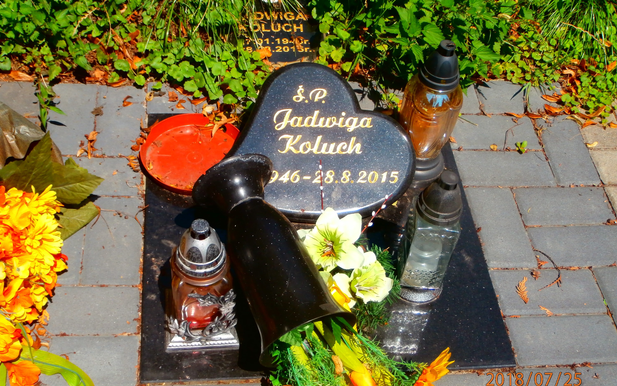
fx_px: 841
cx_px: 308
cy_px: 196
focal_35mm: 50
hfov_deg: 40.3
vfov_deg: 25.8
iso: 100
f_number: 4.2
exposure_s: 1/640
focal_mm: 8.29
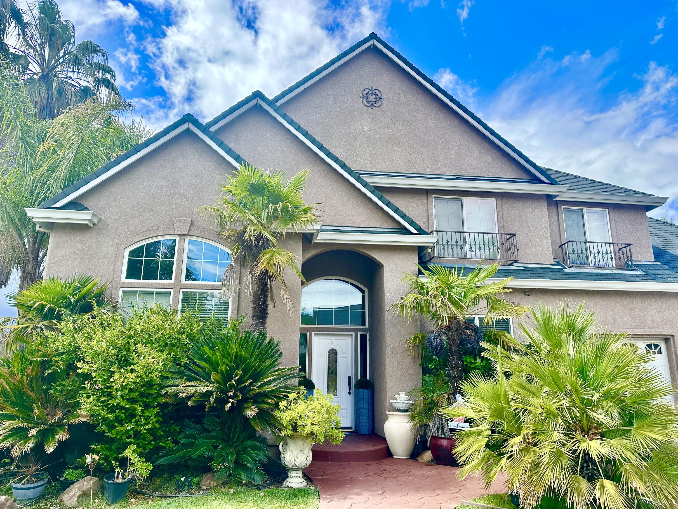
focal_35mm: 24
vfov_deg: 56.8
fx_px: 470
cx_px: 339
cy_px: 254
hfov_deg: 71.6
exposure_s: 1/2070
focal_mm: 6.86
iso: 80
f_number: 1.78
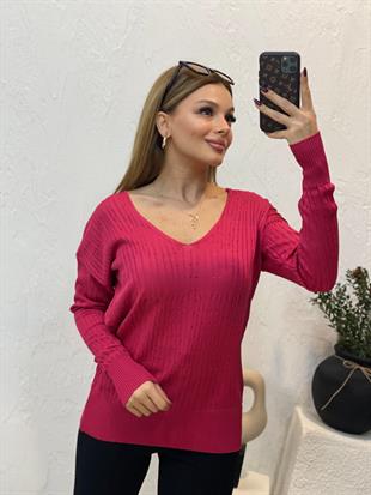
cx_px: 186
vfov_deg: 36.8
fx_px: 743
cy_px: 248
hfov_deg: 28.0
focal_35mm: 52
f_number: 2
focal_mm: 6
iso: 80
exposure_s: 1/100
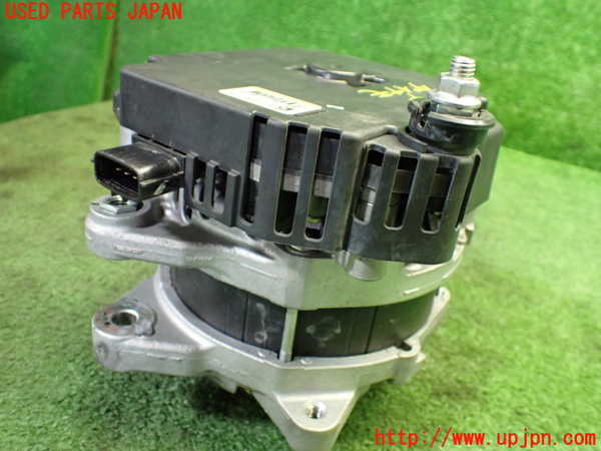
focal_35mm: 30
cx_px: 300
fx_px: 521
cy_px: 226
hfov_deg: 60.0
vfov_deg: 46.8
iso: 800
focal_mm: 5.4
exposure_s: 1/50
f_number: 2.3
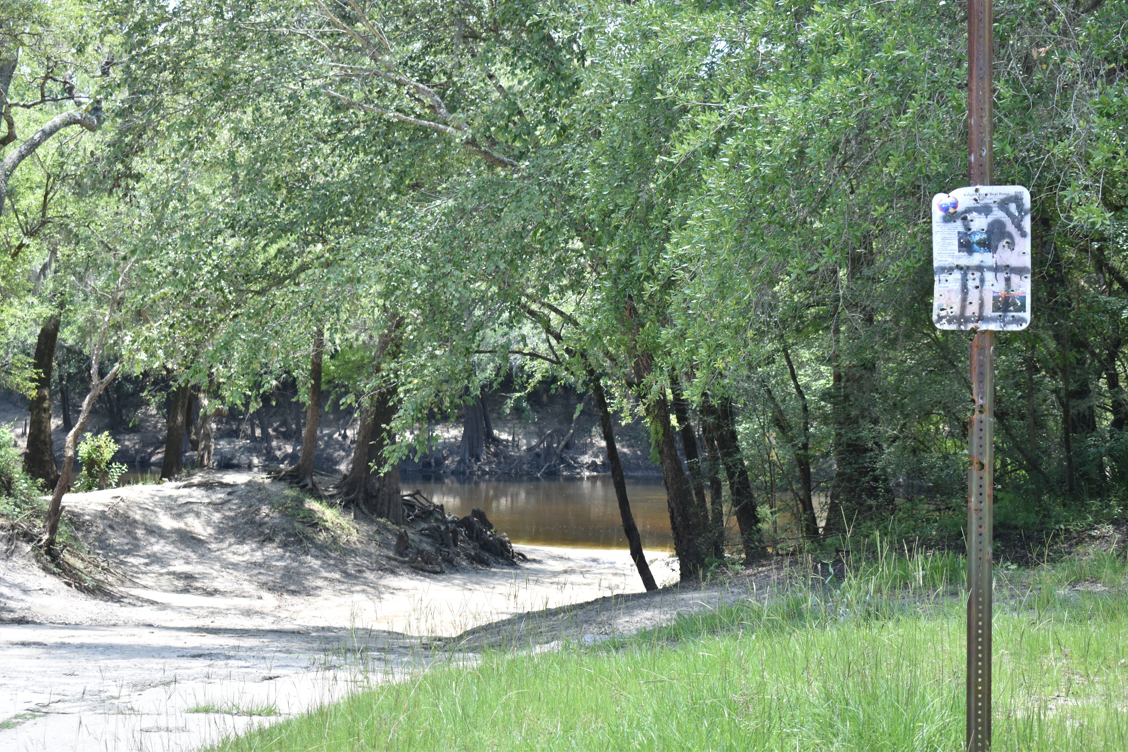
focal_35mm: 63
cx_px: 564
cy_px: 376
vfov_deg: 21.6
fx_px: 1974
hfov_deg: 31.9
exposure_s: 1/100
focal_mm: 42
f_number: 5
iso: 100
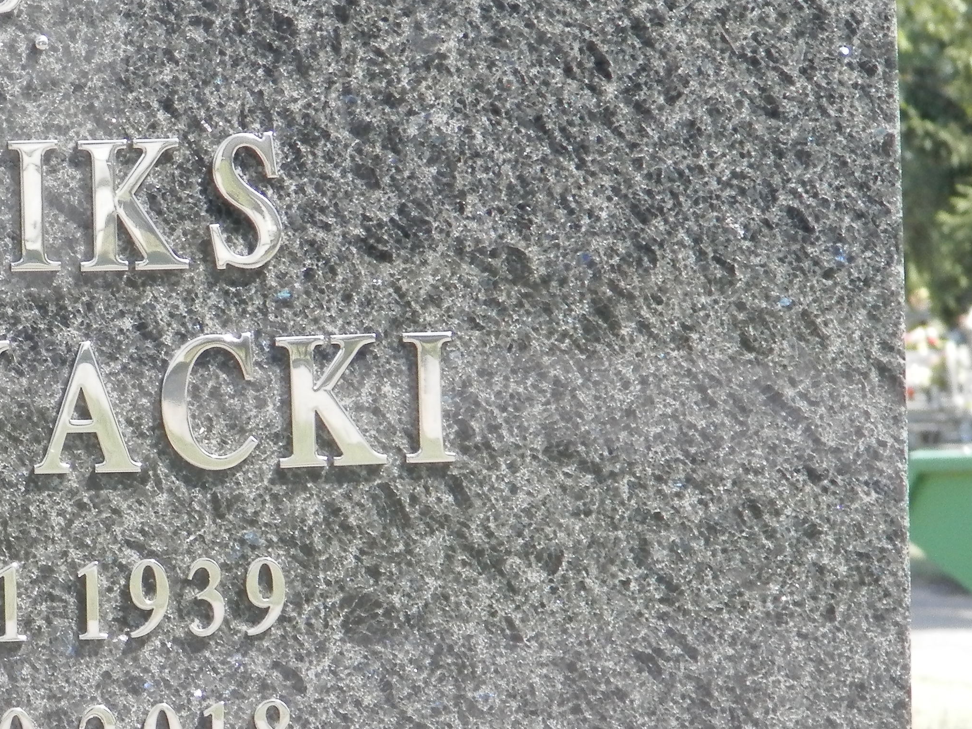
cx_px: -64
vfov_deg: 4.3
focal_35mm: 347
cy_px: 545
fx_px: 9744
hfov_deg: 5.7
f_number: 4.9
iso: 160
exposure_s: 1/200
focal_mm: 27.4
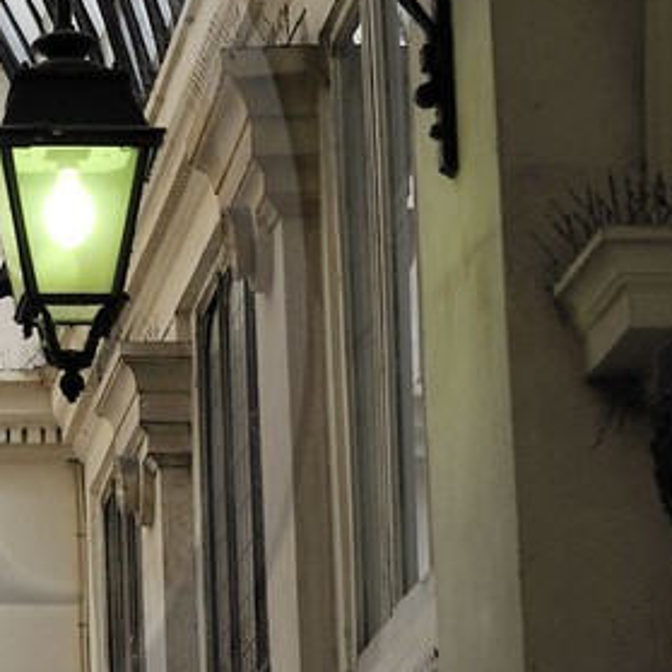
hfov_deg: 7.8
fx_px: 4810
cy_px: 311
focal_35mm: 219
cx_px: -438
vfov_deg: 8.0
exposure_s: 1/250
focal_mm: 45
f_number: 5.6
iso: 400
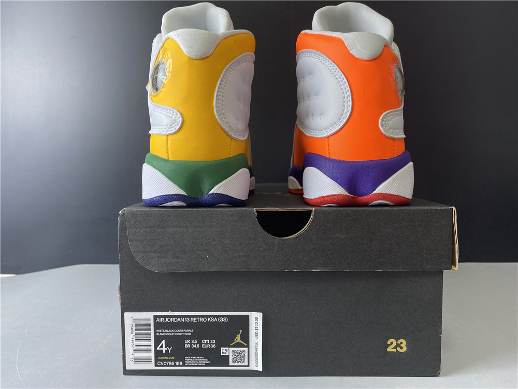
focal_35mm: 26
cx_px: 259
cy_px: 194
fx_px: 389
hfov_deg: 67.3
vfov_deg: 53.1
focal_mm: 4.25
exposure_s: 1/50
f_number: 1.8
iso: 80
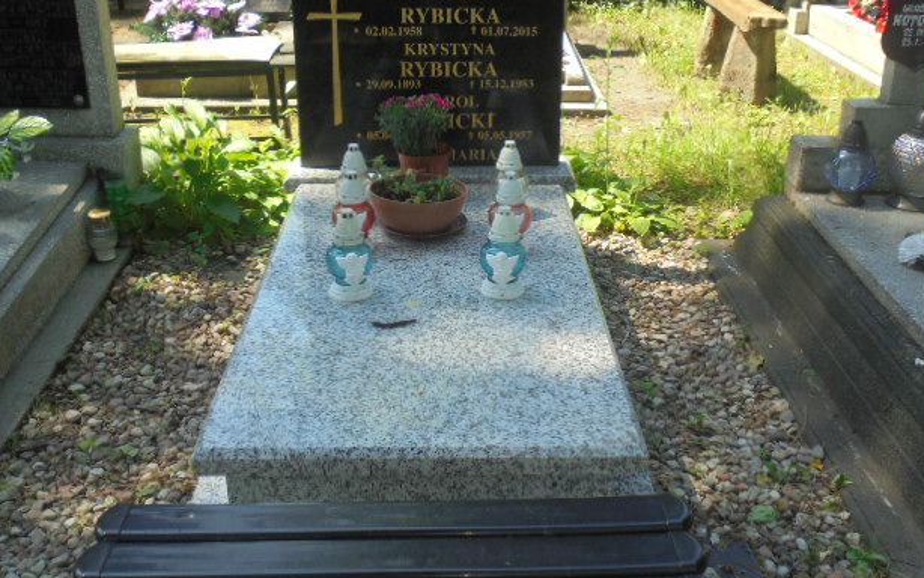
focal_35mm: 42
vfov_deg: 30.5
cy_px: 253
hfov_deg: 47.2
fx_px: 1058
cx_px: 457
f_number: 4.2
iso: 100
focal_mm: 6.9
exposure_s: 1/200
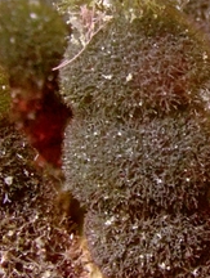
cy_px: 121
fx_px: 1378
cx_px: 122
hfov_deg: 8.7
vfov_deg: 11.5
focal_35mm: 171
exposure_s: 1/200
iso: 1250
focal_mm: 18
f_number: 6.3
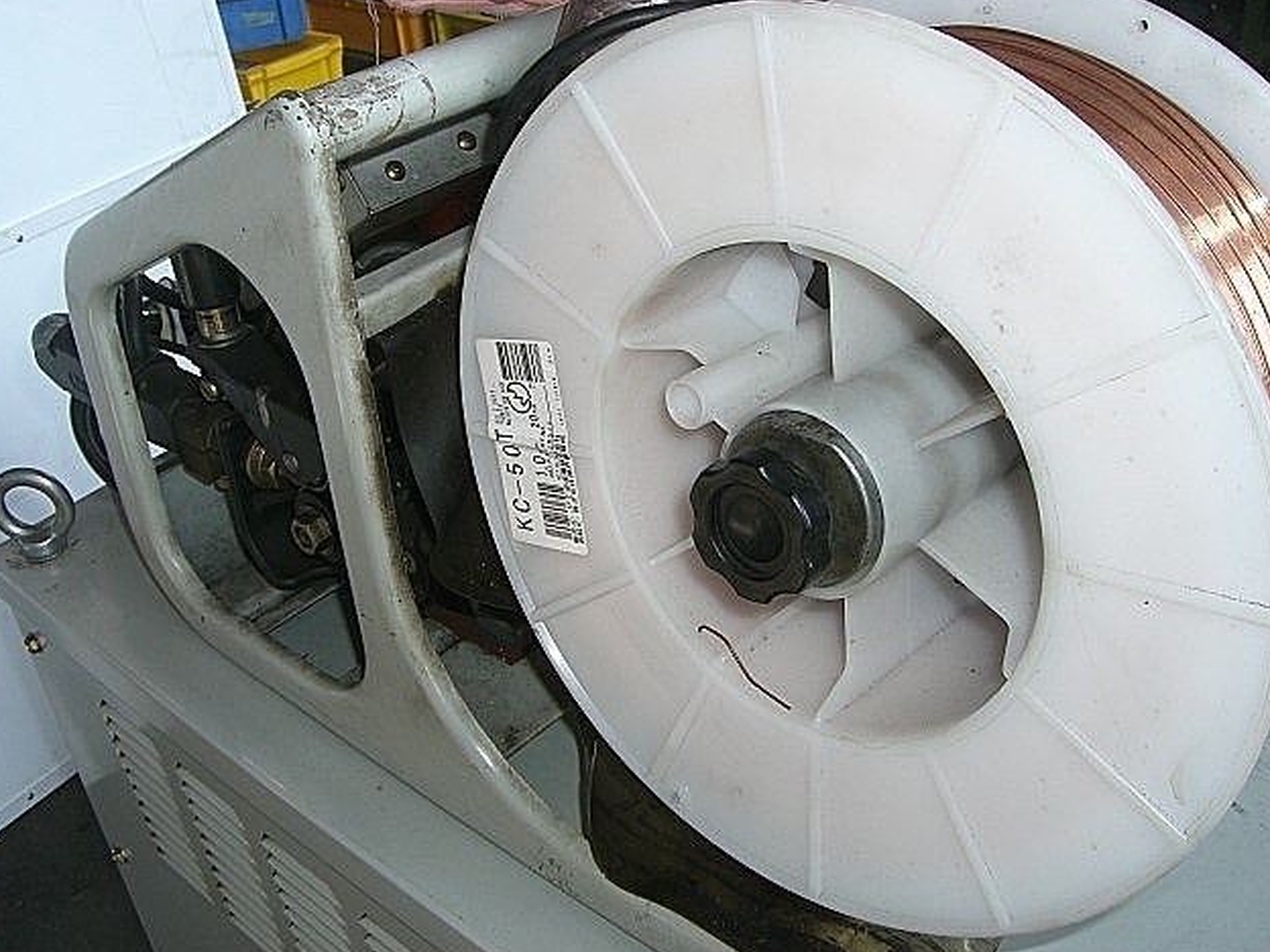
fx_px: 1431
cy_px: 472
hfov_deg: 47.9
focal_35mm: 39
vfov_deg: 36.8
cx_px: 625
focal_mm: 6.2
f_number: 2.7
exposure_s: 1/100
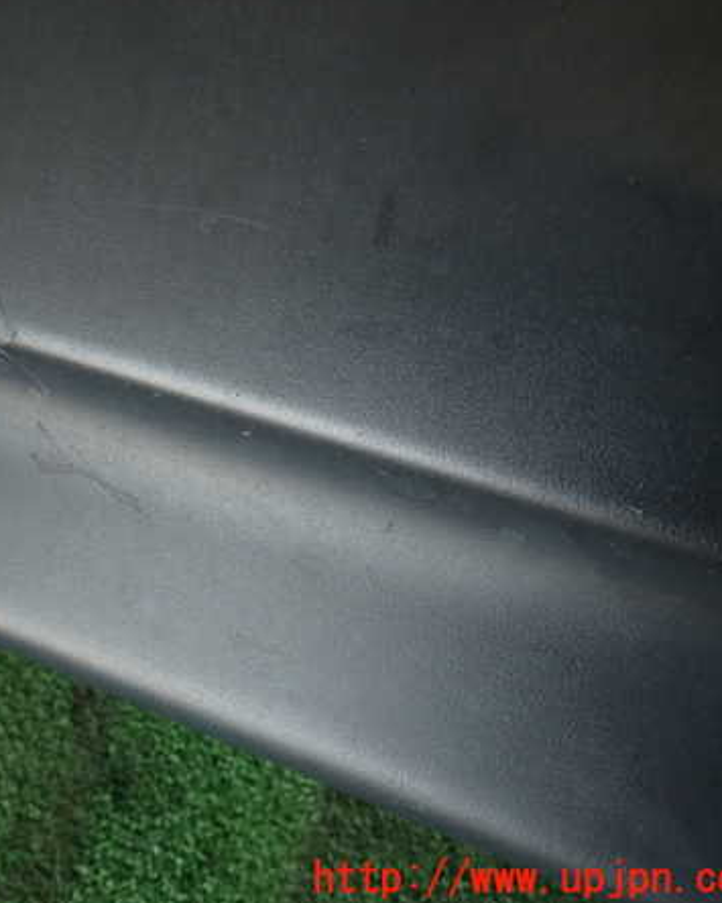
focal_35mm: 33
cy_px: 447
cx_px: 163
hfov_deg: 42.8
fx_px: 882
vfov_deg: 54.2
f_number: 2
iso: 100
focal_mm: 4.5
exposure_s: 1/60
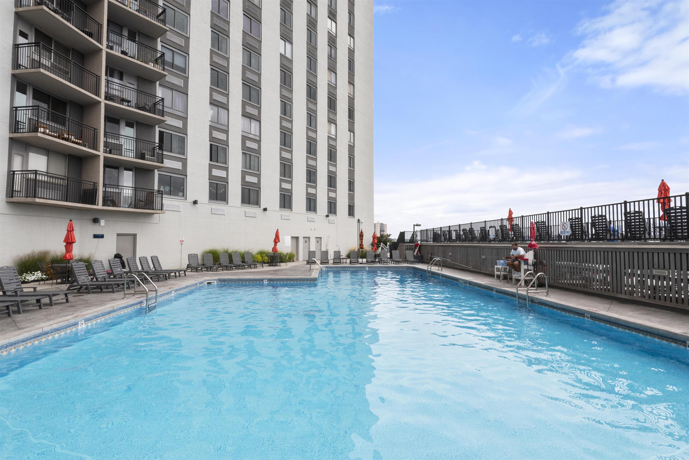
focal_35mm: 16
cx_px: 344
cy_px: 230
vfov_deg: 73.8
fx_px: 306
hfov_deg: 96.7
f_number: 20
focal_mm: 16
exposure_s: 1/250
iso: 400
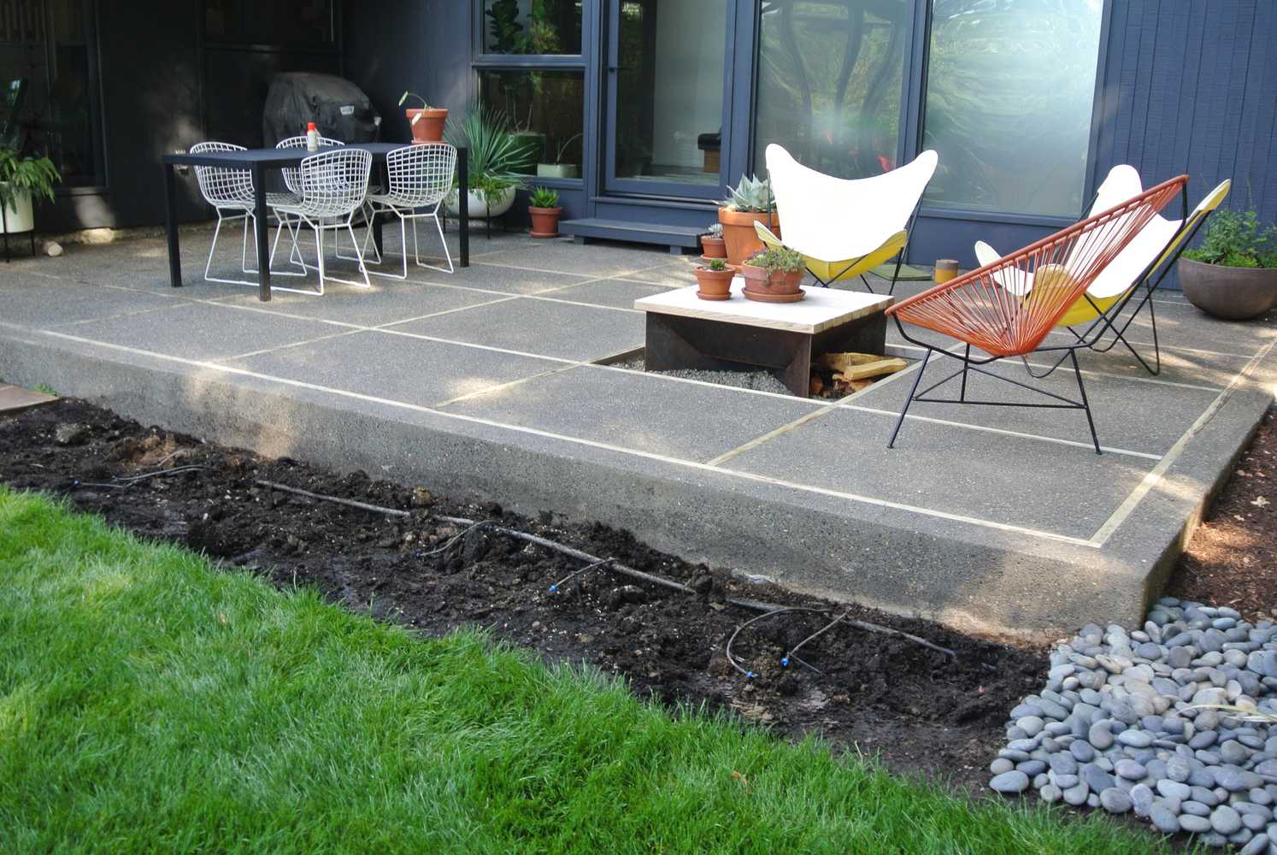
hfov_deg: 53.1
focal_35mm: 36
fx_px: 1278
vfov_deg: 37.0
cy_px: 428
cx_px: 638
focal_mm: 13.6
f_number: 4
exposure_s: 1/60
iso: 125
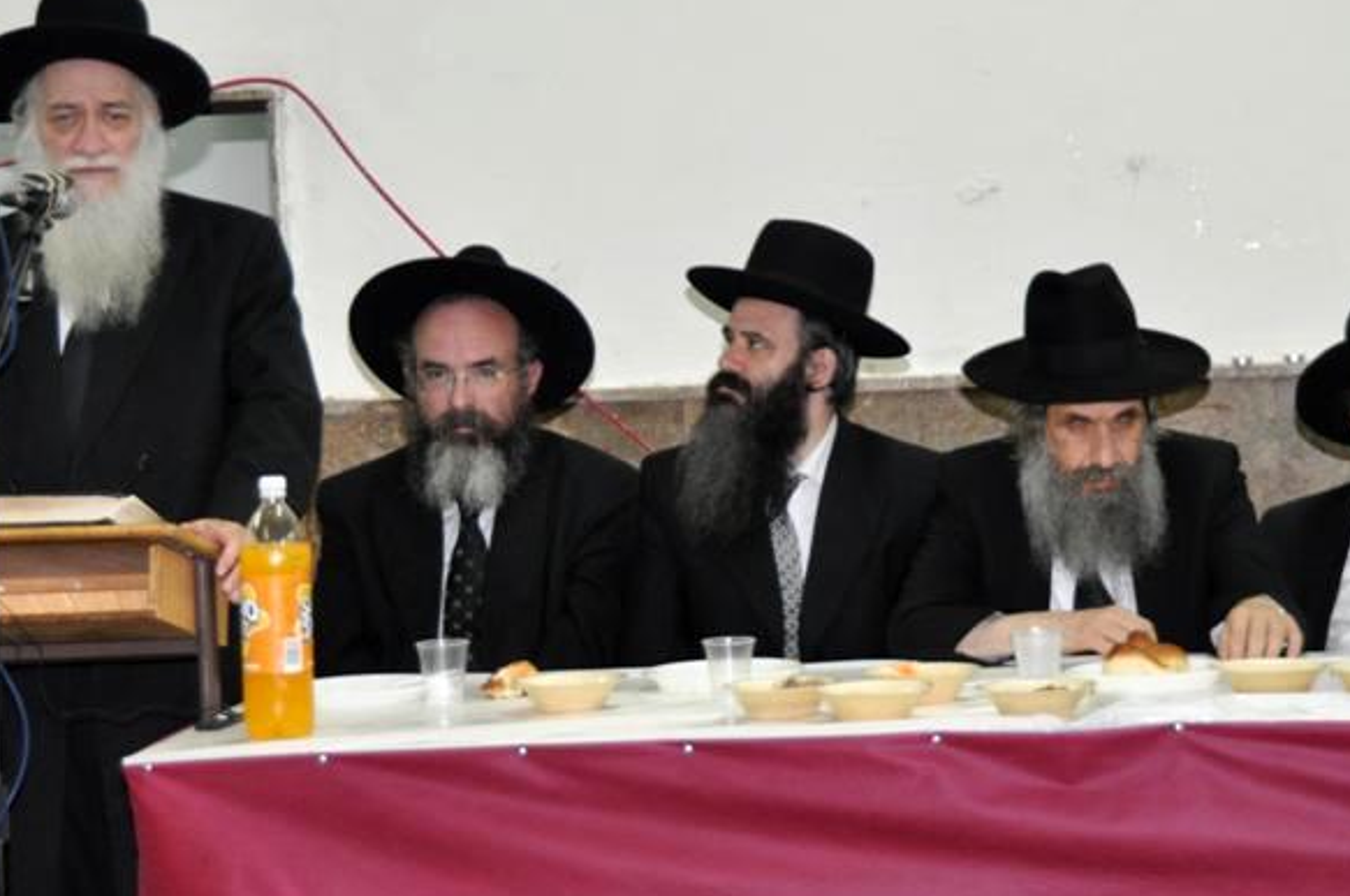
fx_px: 4344
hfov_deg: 17.6
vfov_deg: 11.8
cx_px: 898
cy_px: 322
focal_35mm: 116
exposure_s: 1/60
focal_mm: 44
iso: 800
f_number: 4.5
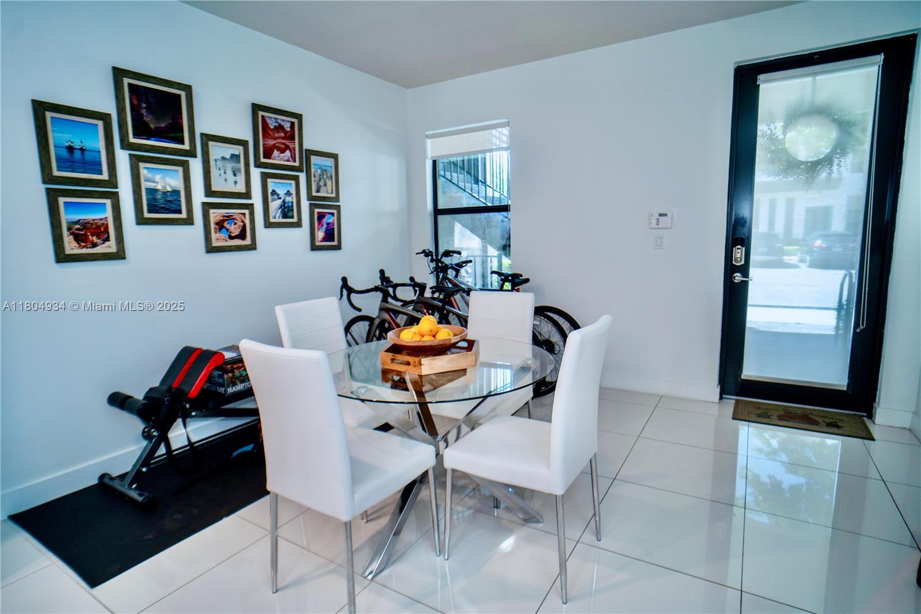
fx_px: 460
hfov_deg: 90.0
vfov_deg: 67.4
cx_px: 460
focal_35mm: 18
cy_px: 307
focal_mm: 18
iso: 200
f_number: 2.8
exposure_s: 1/60
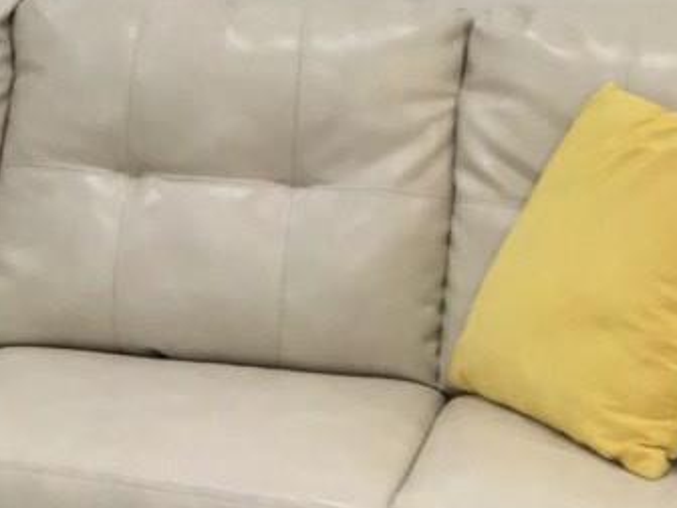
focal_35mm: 138
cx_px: -790
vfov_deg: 10.6
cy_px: -40
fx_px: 2699
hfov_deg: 12.2
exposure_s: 1/30
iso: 64
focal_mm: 4.15
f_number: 2.2
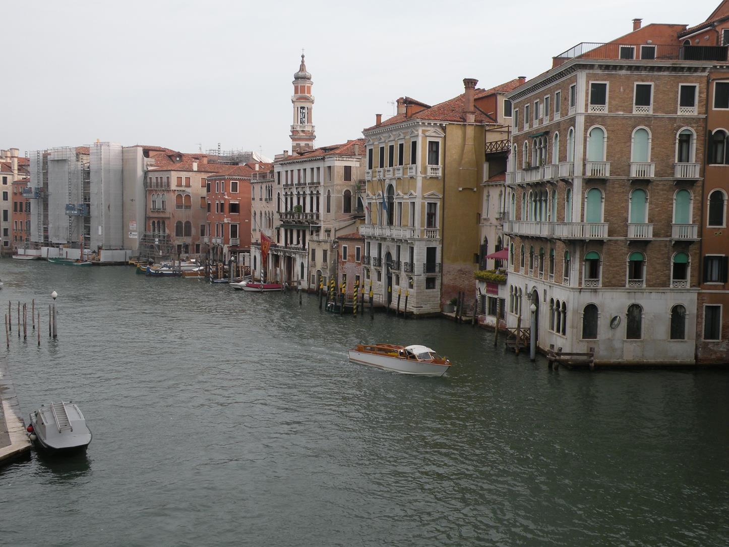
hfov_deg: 44.8
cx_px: 364
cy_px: 274
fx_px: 884
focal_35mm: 42
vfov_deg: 34.3
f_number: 5
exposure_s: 1/186
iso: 64
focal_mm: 7.4
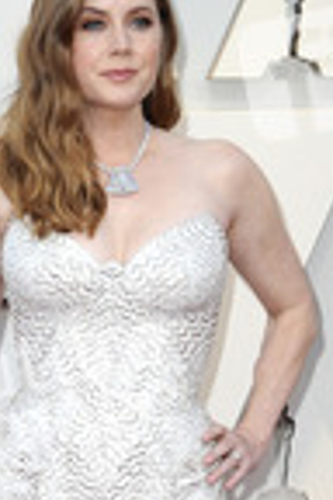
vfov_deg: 11.7
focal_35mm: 172
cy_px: 580
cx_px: 102
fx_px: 2386
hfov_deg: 8.0
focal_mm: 62
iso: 800
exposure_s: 1/250
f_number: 8
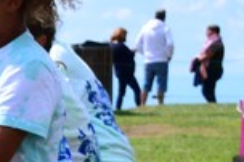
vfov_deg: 4.5
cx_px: -543
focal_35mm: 303
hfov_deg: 6.2
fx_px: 2051
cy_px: 237
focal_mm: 30
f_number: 9
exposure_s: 1/1000
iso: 400
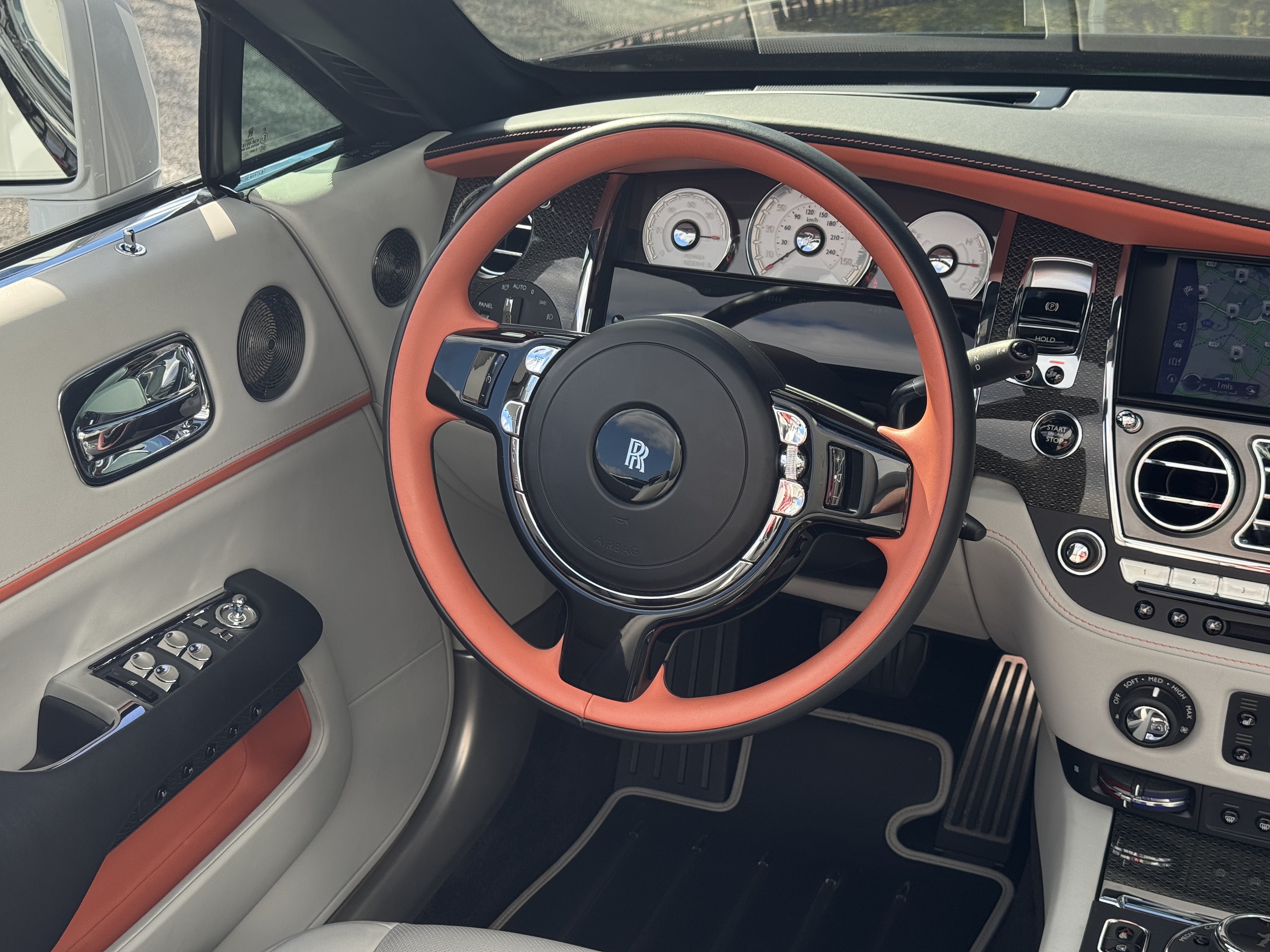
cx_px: 635
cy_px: 476
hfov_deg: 39.7
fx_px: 1761
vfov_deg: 30.3
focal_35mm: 48
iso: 64
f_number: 1.78
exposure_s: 1/470
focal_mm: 6.76
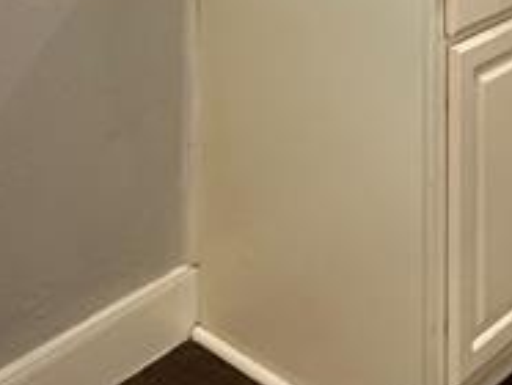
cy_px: -429
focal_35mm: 77
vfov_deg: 14.9
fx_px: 1140
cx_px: 429
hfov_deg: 24.8
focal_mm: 2.22
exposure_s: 1/60
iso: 200
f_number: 2.2
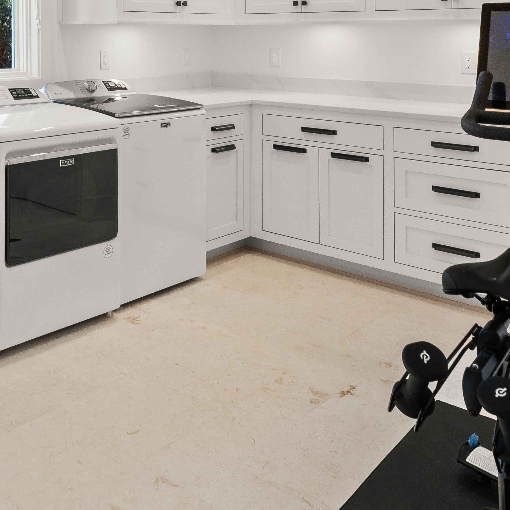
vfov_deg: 37.1
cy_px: 29
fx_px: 693
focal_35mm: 42
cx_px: 82
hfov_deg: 38.4
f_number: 8
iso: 640
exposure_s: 1/10
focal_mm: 15.6
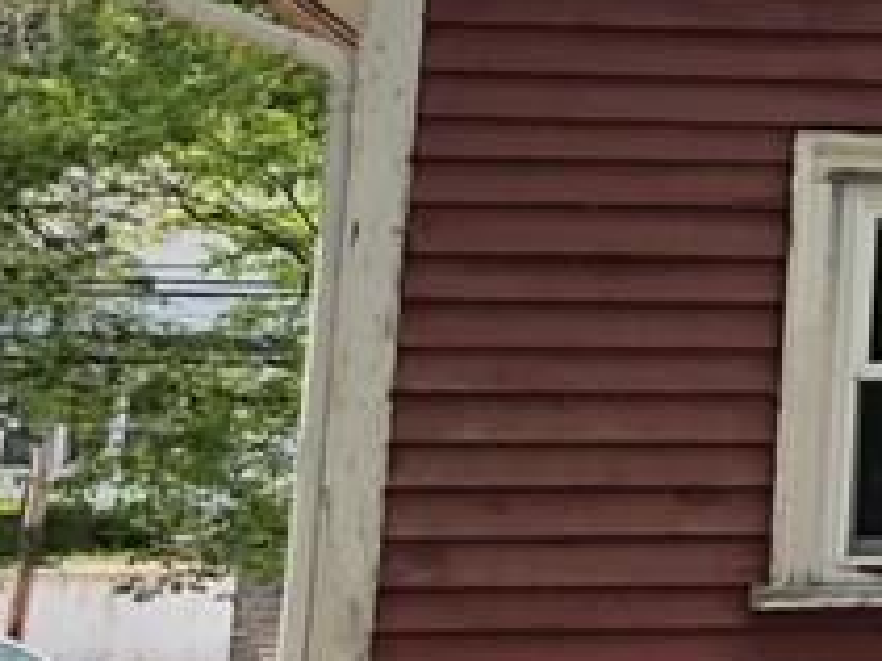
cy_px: -121
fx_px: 3463
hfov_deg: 12.2
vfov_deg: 10.7
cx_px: 1969
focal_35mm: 136
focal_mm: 4
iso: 20
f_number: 1.8
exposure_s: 1/716
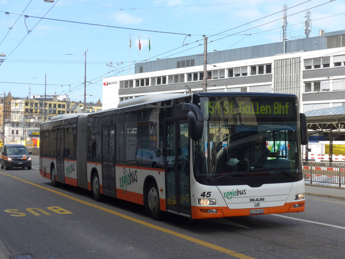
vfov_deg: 23.7
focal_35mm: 62
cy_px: 130
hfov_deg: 31.2
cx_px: 172
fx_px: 618
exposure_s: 1/500
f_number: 3.7
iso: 80
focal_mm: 12.7
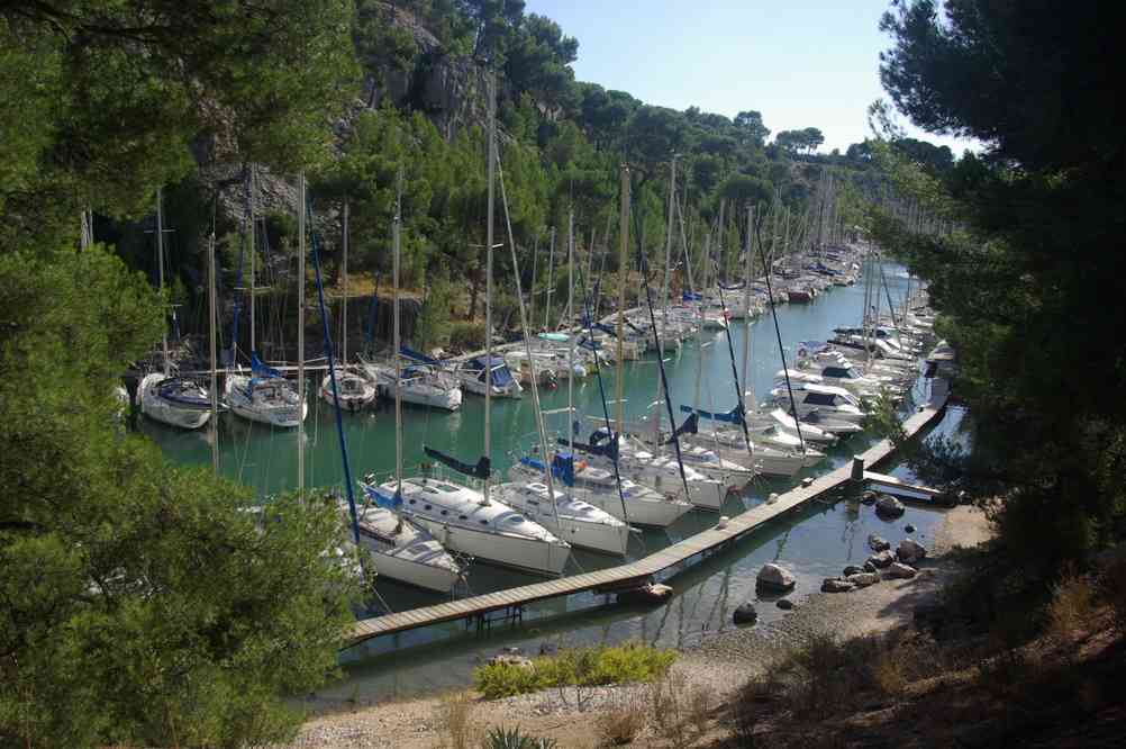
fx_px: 984
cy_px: 374
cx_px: 563
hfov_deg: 59.5
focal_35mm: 32
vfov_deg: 41.6
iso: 100
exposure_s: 1/250
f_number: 8
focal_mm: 21
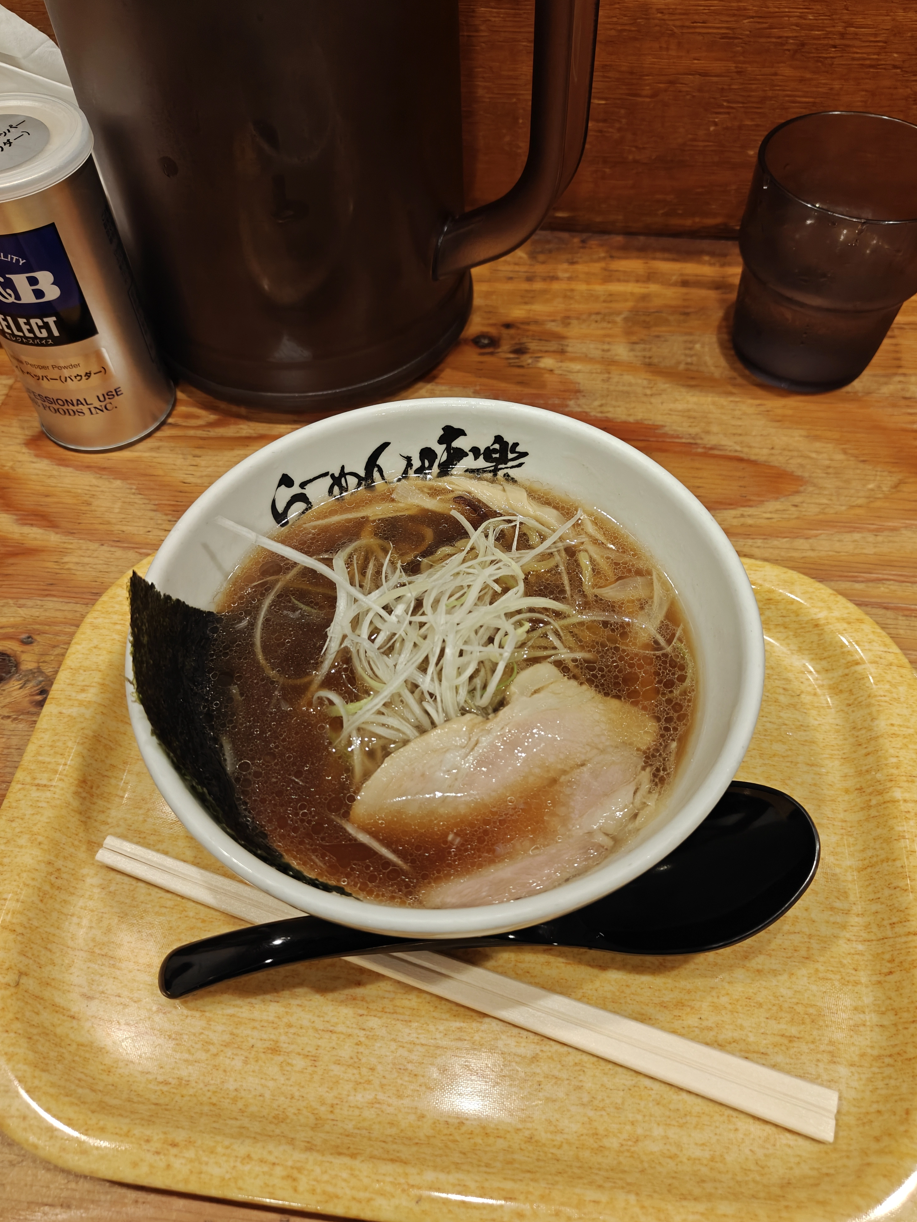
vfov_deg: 69.4
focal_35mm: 25
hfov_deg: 54.9
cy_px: 597
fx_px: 883
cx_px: 471
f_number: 1.8
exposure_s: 1/50
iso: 800
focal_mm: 5.59
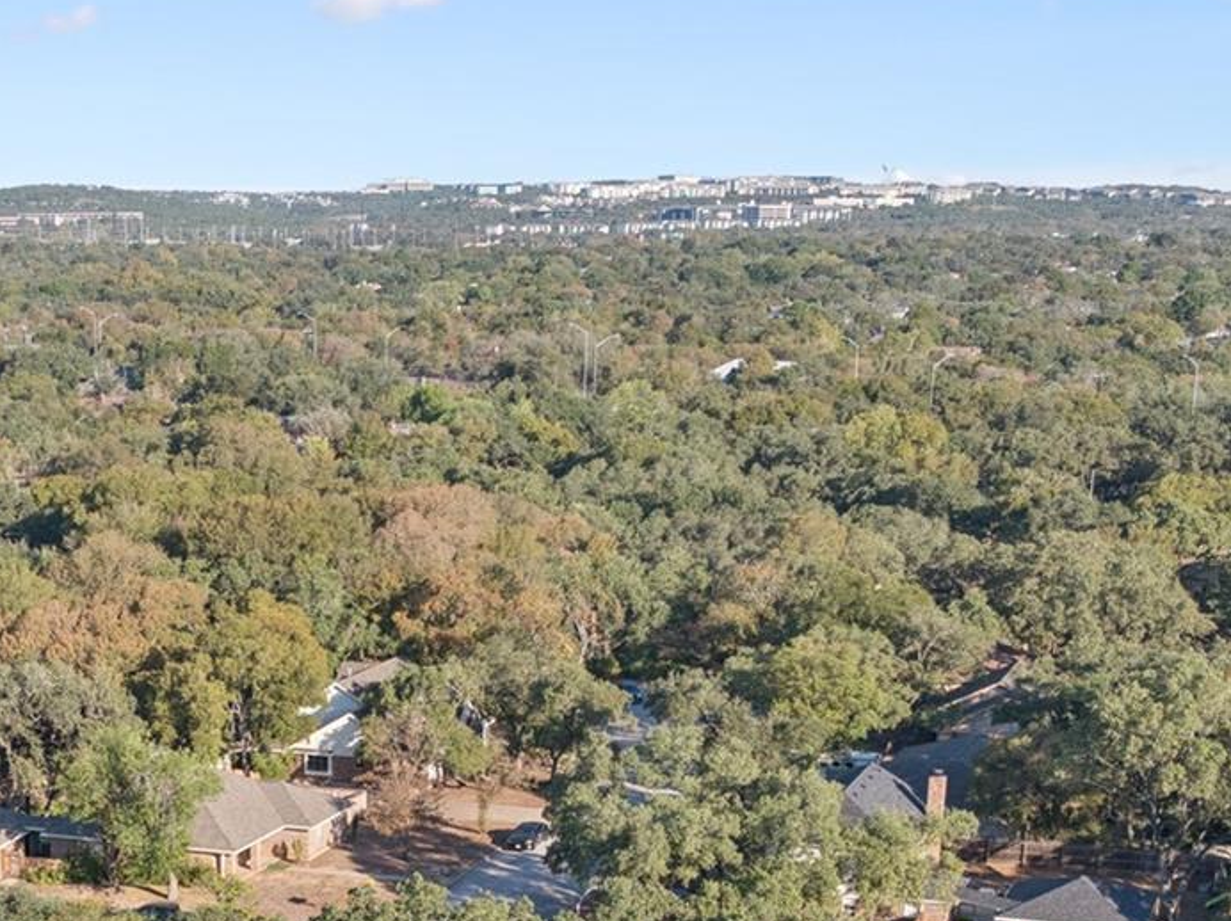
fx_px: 2523
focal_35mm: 71
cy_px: 1169
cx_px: 238
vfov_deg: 19.3
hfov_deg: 26.9
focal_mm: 12.3
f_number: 2.8
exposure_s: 1/2000
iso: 150
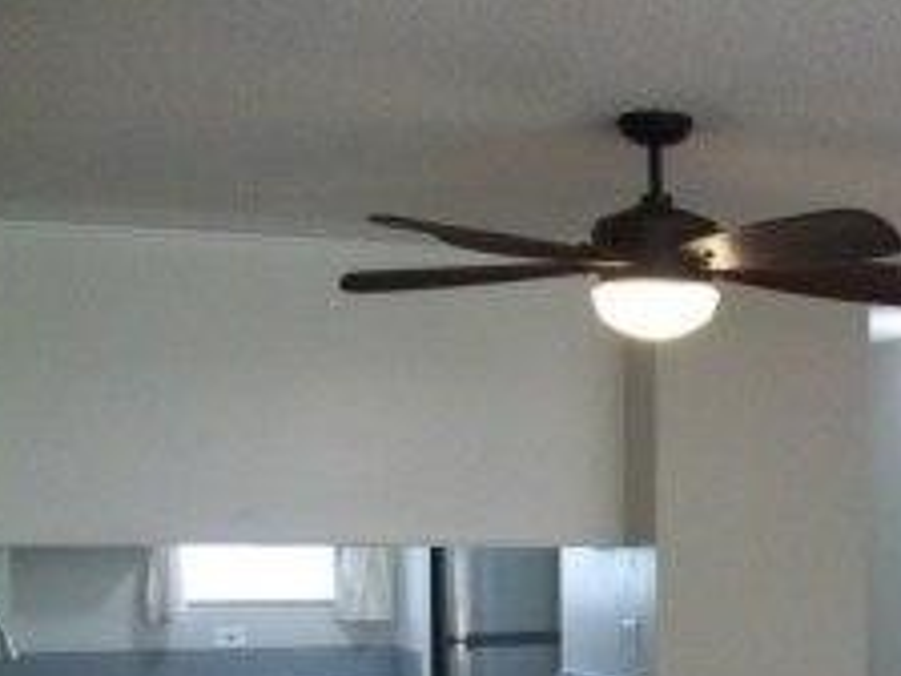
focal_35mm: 68
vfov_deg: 21.2
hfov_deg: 27.5
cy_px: 600
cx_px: 808
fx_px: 1770
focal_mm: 5.7
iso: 375
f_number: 2.8
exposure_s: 1/128
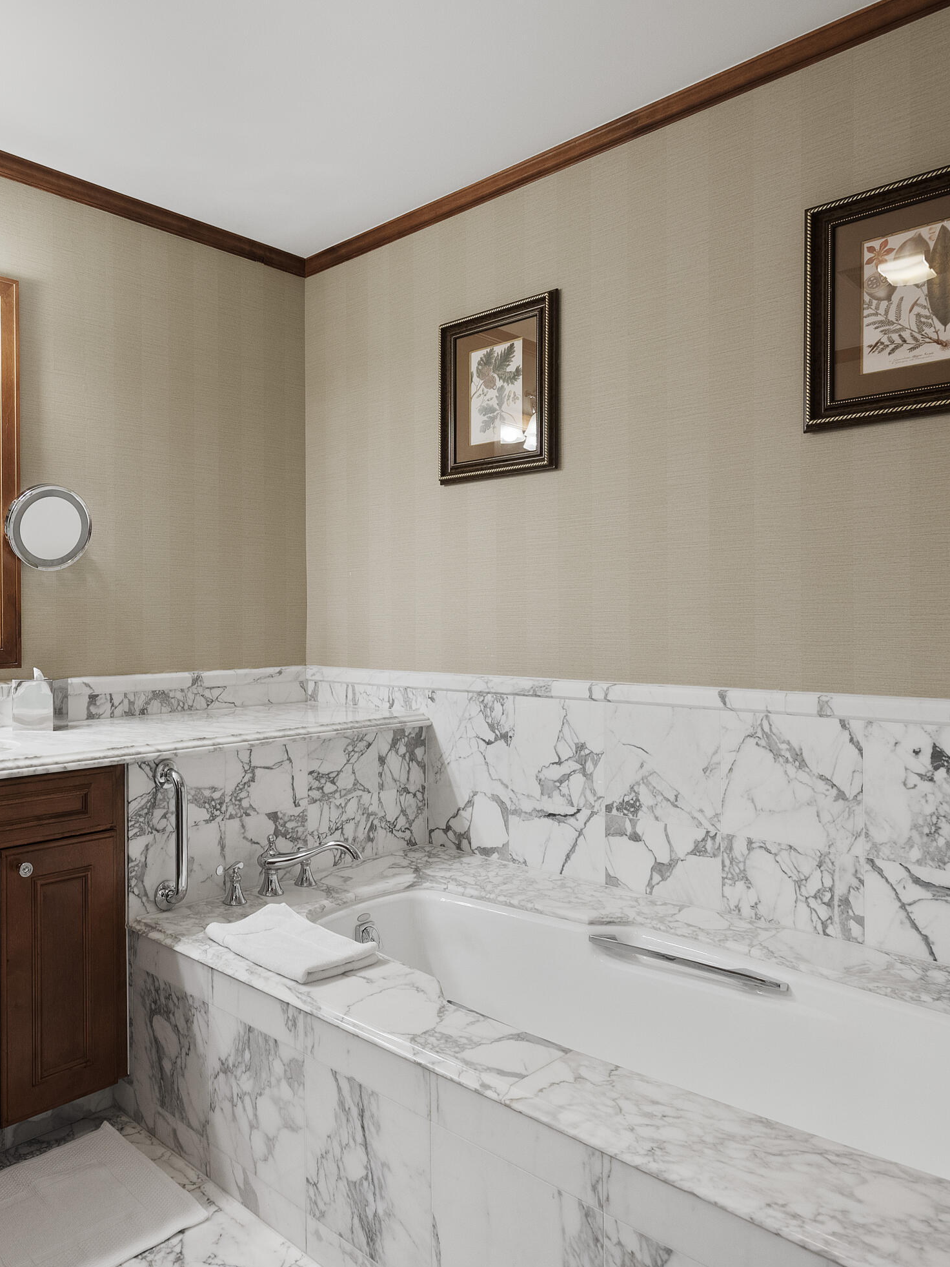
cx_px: 246
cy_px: 624
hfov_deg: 52.6
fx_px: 915
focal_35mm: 25
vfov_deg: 69.4
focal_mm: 17
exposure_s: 1/8
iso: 1000
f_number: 7.1
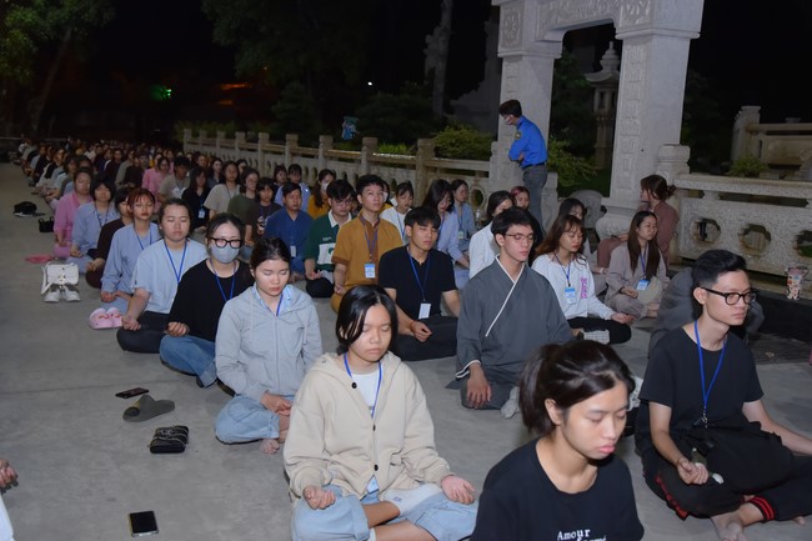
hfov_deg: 48.5
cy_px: 270
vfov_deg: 33.4
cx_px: 406
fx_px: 902
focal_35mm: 40
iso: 2000
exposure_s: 1/125
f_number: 6.3
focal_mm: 40
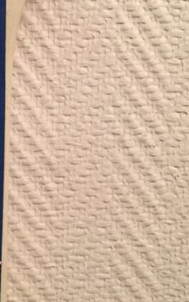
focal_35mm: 57
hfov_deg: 21.9
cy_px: 117
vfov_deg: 35.5
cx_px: -3
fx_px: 469
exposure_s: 1/33
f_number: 2.2
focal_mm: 4.15
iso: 250
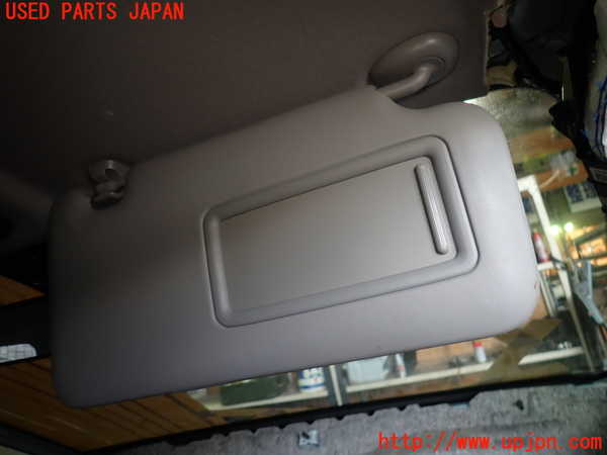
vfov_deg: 54.9
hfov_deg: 69.4
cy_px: 228
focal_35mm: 25
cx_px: 304
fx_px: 438
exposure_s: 1/60
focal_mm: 4.5
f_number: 2
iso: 125
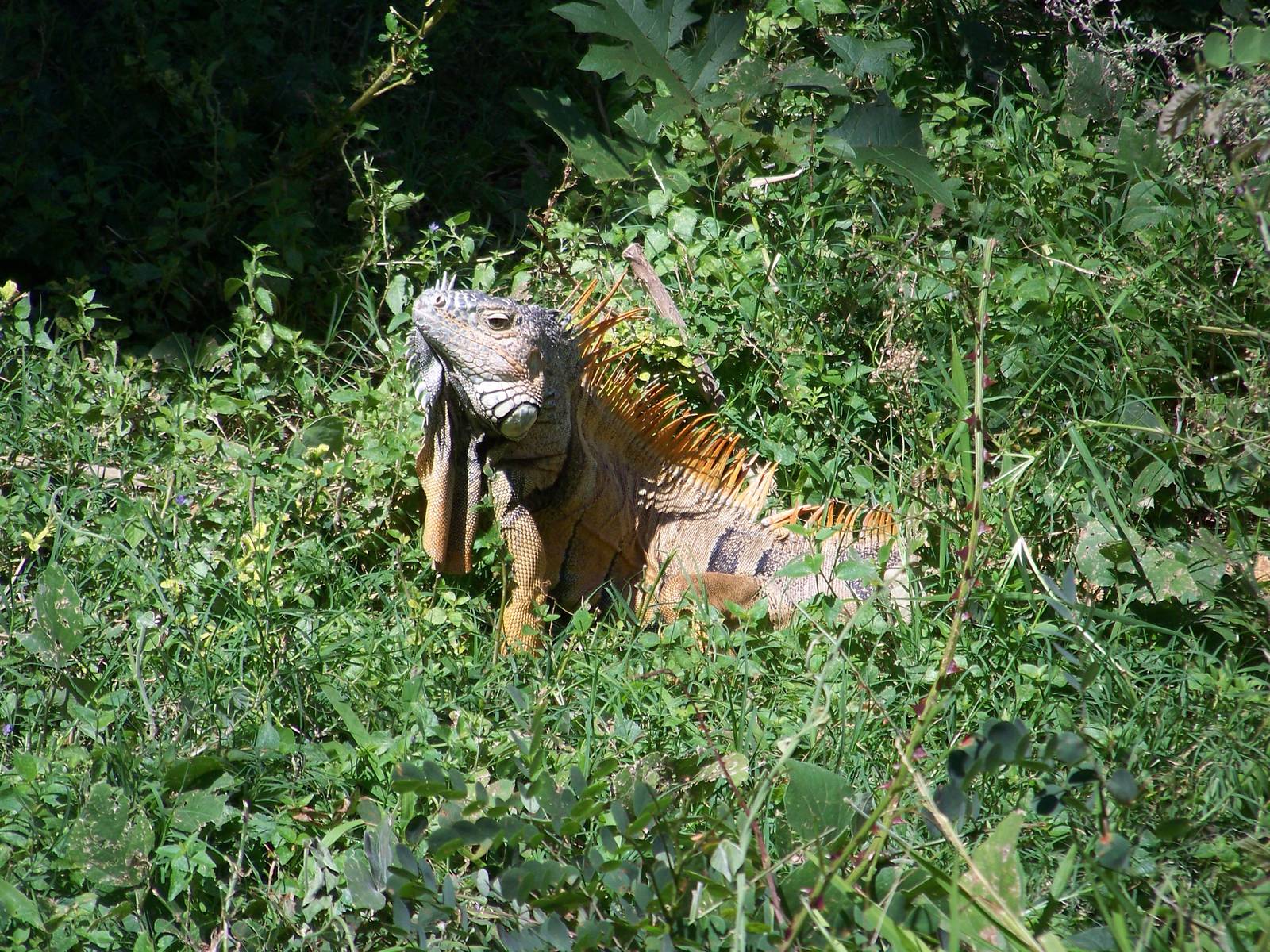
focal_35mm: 432
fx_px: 15849
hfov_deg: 4.6
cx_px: 635
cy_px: 476
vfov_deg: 3.4
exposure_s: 1/320
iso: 64
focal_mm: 70.2
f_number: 4.8
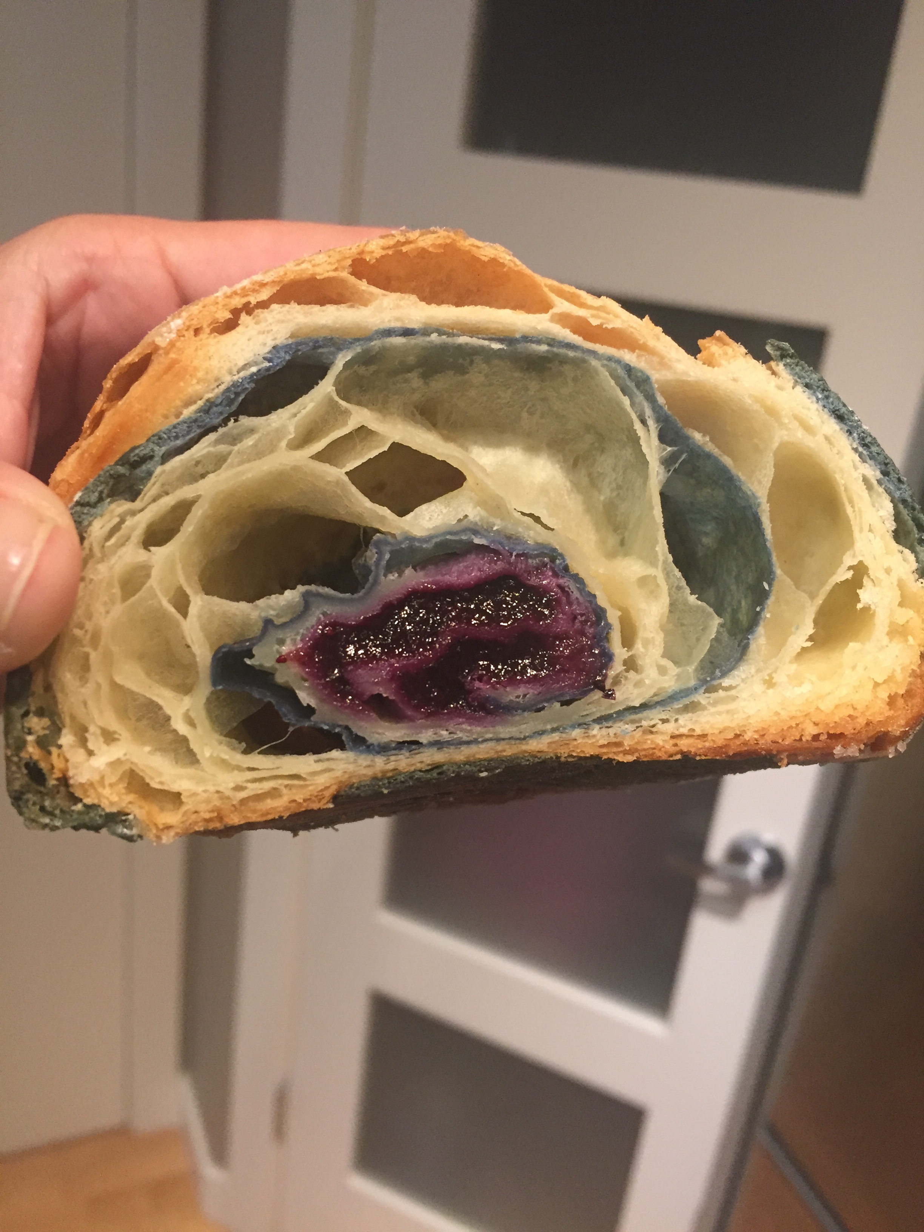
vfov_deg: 61.7
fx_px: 1032
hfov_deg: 48.2
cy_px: 616
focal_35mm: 29
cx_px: 462
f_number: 2.2
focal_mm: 4.15
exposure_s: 1/30
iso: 160
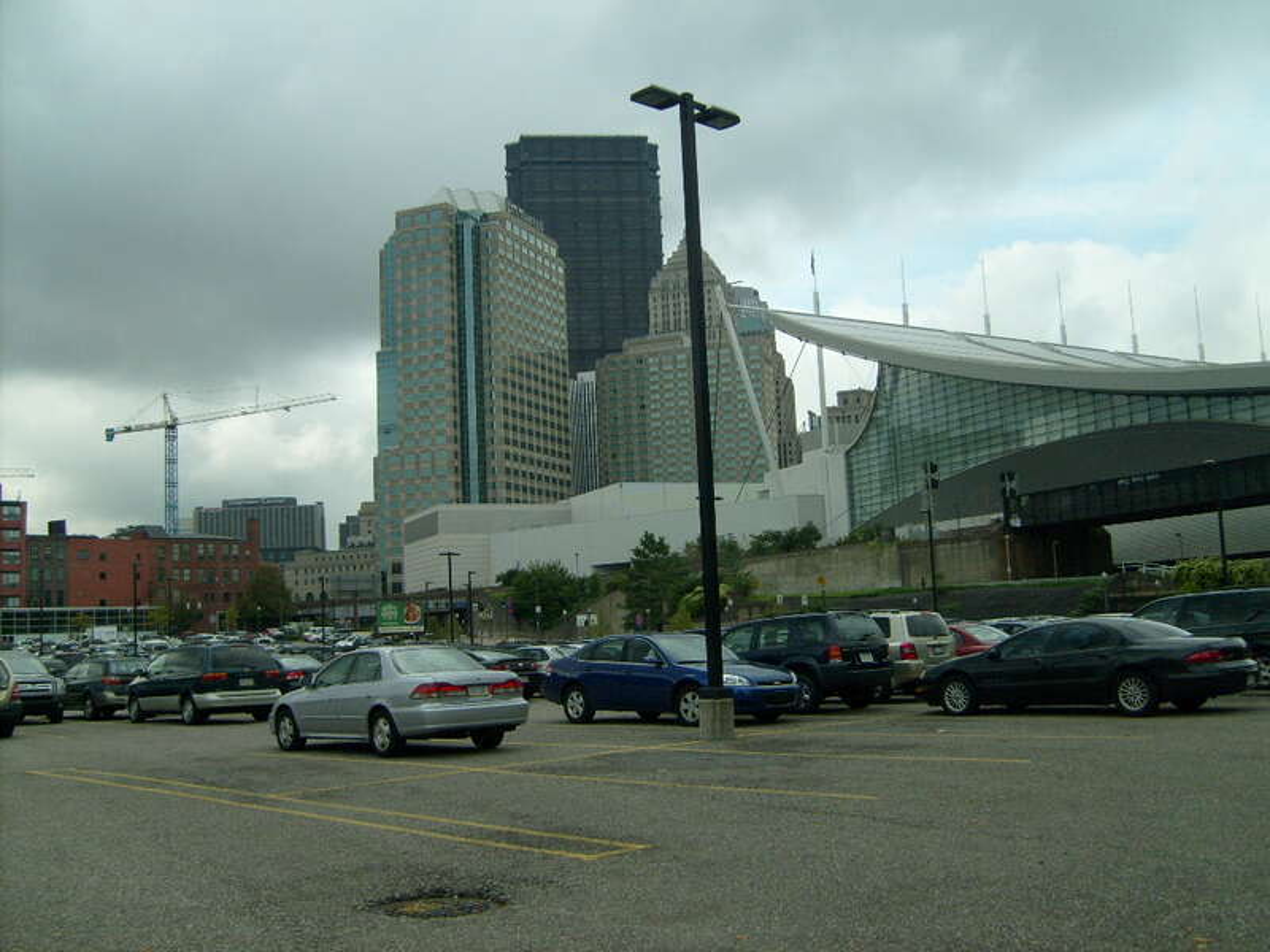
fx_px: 1284
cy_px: 476
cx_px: 635
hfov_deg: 52.6
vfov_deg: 40.7
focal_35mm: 35
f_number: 7.1
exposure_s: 1/180
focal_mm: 5.8
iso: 80
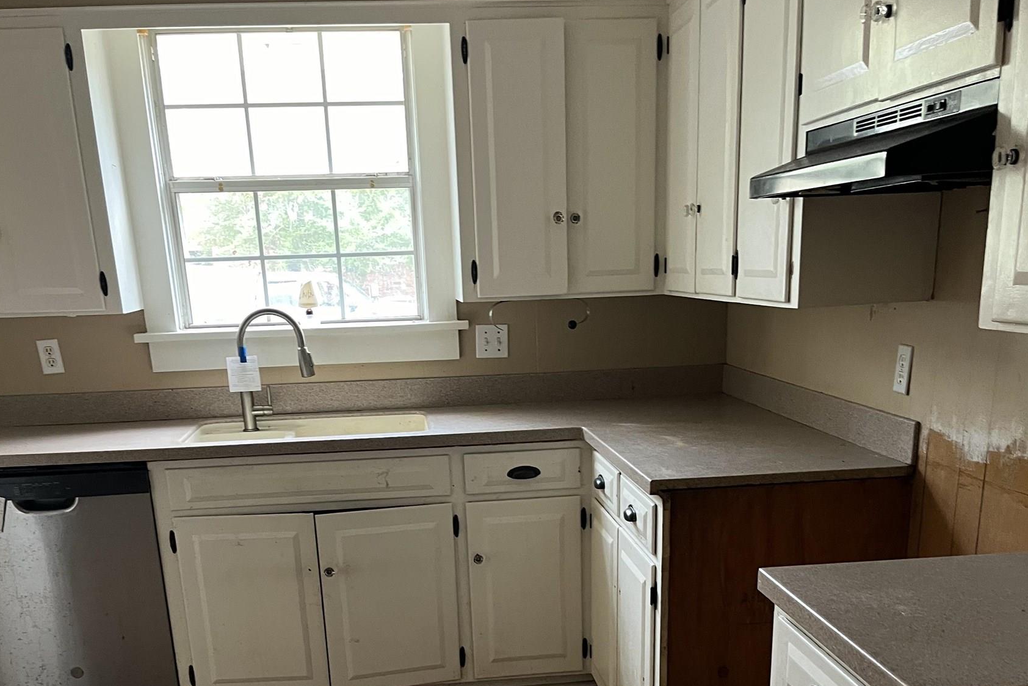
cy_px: 626
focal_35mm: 37
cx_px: 522
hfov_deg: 51.9
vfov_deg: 33.9
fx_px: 1057
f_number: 1.6
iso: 200
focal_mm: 5.1
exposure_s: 1/60
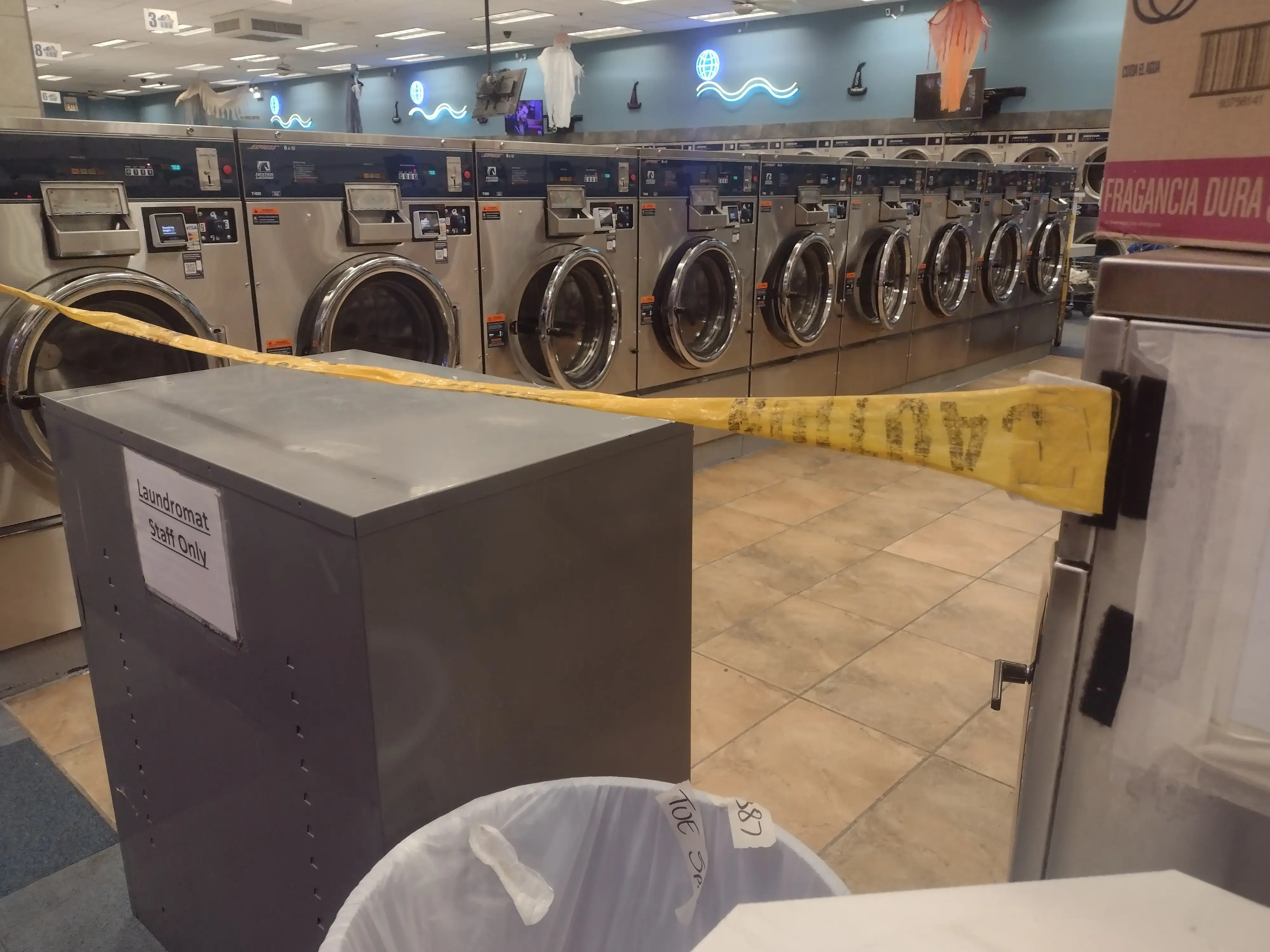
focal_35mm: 27
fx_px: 991
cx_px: 635
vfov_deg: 51.4
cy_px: 476
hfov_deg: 65.3
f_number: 1.7
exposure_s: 1/40
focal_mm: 4.71
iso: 271
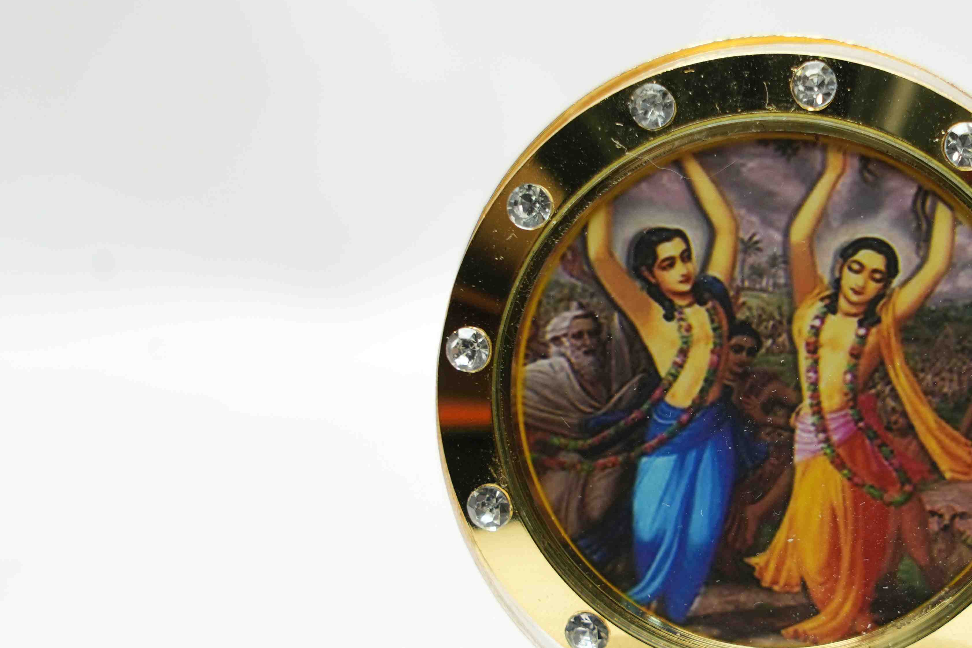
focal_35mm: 219
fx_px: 5913
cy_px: 404
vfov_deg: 6.3
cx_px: 773
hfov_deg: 9.4
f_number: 7.1
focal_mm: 105
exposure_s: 1/50
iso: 500
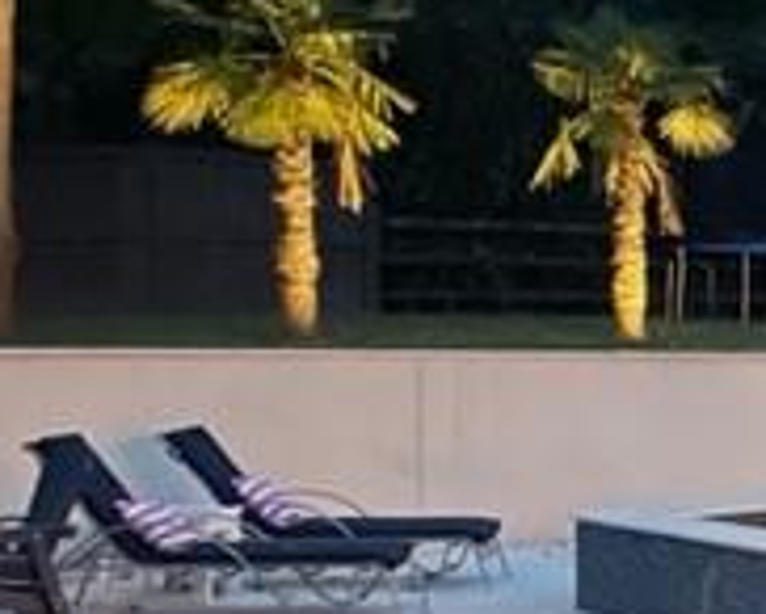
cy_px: 538
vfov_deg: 17.1
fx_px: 2020
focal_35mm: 89
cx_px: 1006
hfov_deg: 19.7
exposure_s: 1/15
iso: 1600
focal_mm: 4.2
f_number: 1.6
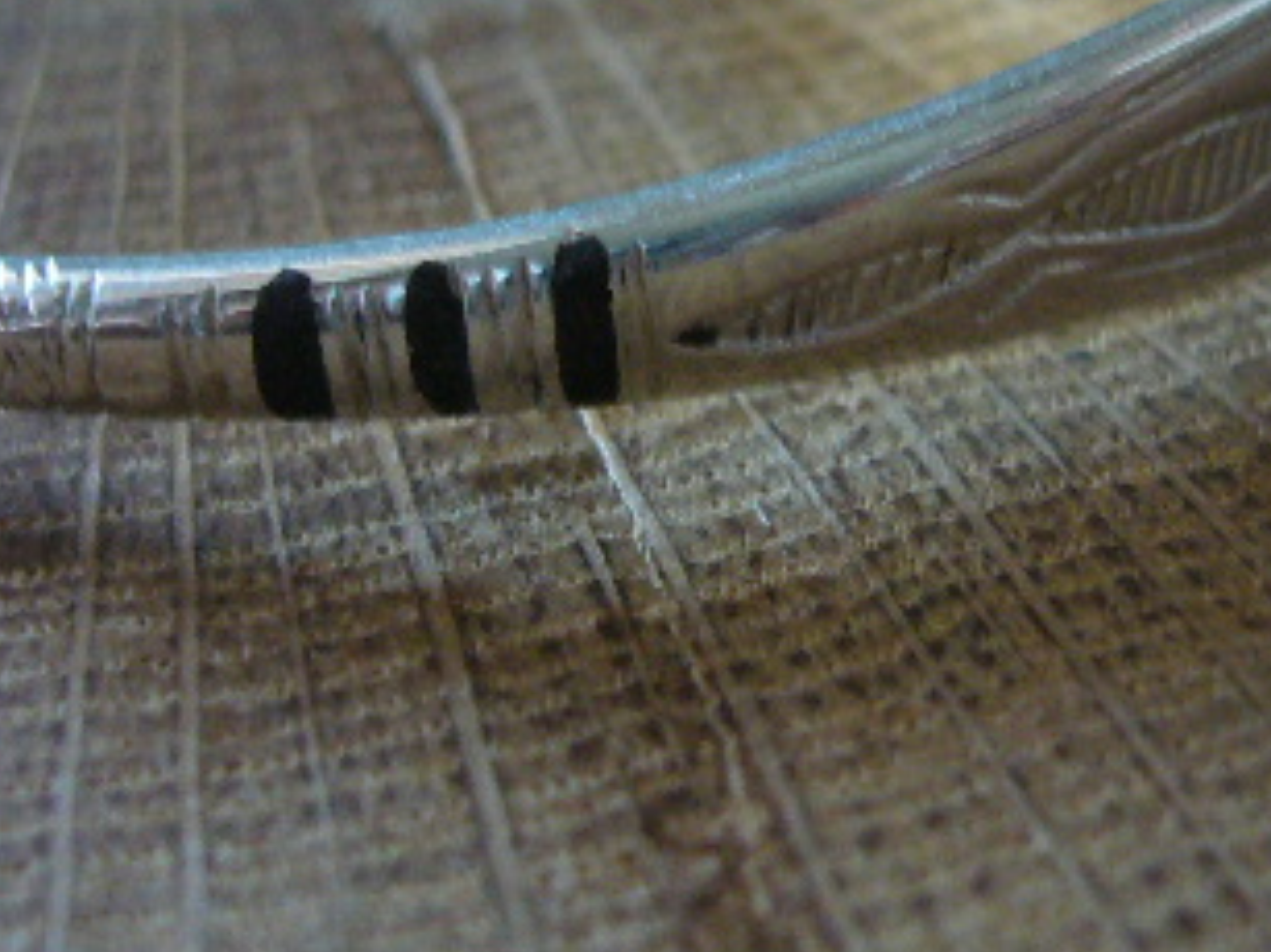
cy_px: 269
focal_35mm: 73
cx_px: 729
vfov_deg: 20.0
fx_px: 2679
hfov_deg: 26.7
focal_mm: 5.8
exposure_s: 1/8
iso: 200
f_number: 2.8
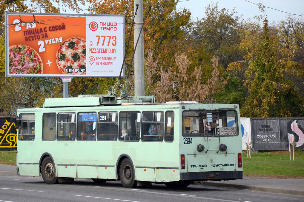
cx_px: 127
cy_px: 88
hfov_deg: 11.1
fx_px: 1567
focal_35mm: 186
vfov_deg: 7.4
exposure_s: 1/400
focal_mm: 105
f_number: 6.3
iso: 100
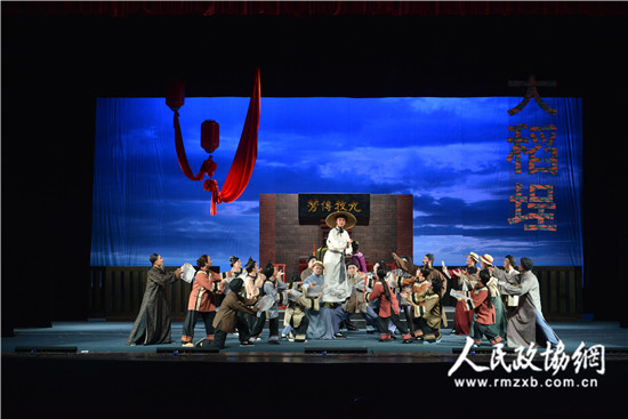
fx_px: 907
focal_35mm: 52
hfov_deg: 38.2
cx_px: 314
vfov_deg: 26.0
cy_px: 210
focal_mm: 52
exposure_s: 1/125
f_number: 7.1
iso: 1250
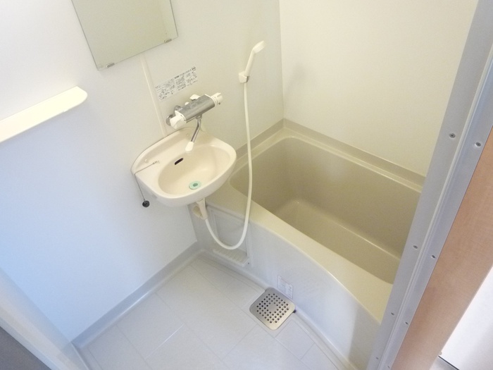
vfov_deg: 54.9
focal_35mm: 25
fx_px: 356
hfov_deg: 69.4
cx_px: 246
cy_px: 185
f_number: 2.8
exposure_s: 1/20
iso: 400
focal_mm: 4.4
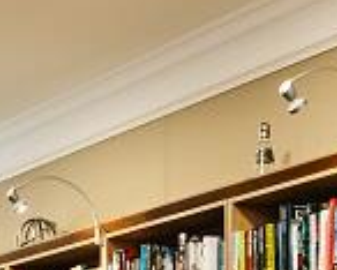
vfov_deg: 9.3
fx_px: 1537
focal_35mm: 154
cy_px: 572
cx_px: -67
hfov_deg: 12.2
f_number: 8
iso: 400
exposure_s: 1/15
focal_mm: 24
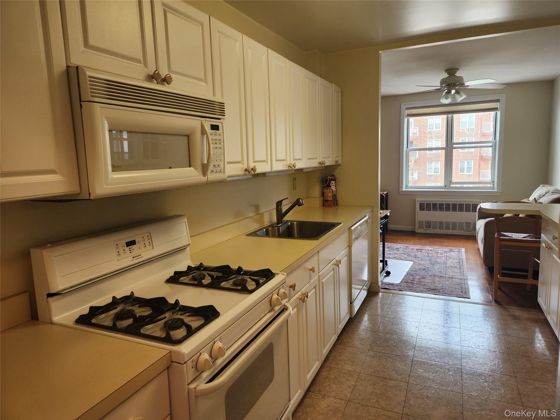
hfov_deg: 73.9
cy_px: 210
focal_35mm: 23
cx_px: 280
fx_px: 372
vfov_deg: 58.9
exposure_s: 1/120
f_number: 1.8
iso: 80
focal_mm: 5.4
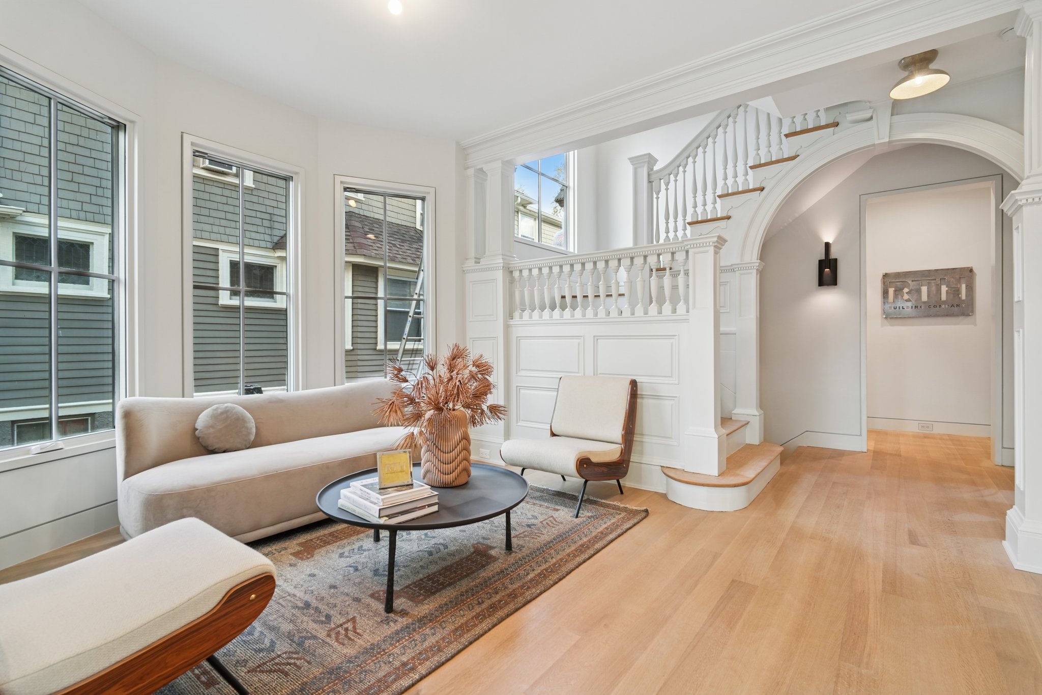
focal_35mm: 16
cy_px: 348
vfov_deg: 73.7
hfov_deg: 96.7
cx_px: 521
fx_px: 463
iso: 400
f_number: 8
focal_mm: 16
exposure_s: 1/13
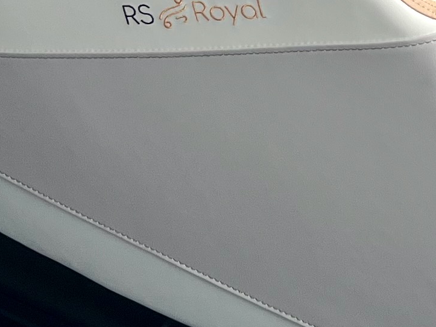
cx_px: 297
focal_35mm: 145
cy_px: -326
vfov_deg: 9.6
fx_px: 1826
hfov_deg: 13.6
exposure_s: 1/121
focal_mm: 5.1
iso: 64
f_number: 1.6
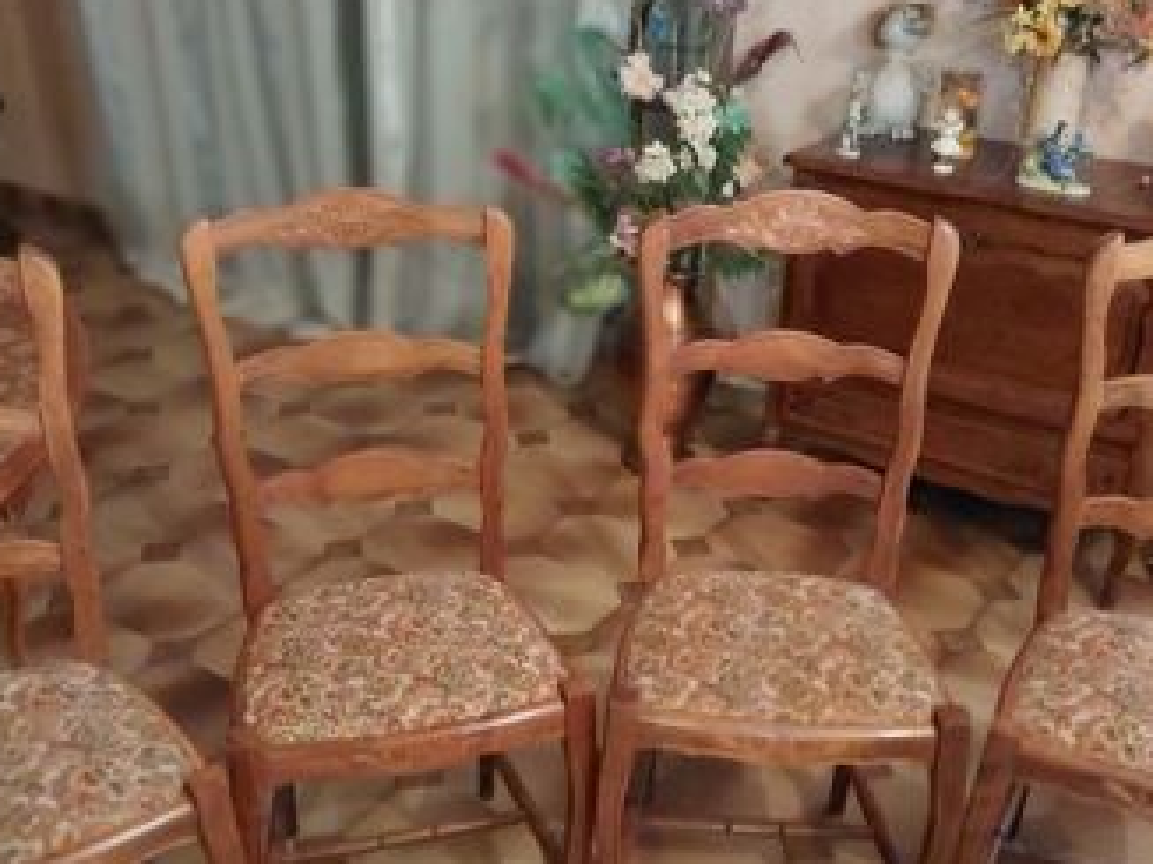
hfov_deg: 43.0
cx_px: 564
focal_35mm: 44
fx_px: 1465
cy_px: 501
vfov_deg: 32.8
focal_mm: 4.6
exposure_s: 1/17
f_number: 1.8
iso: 1250
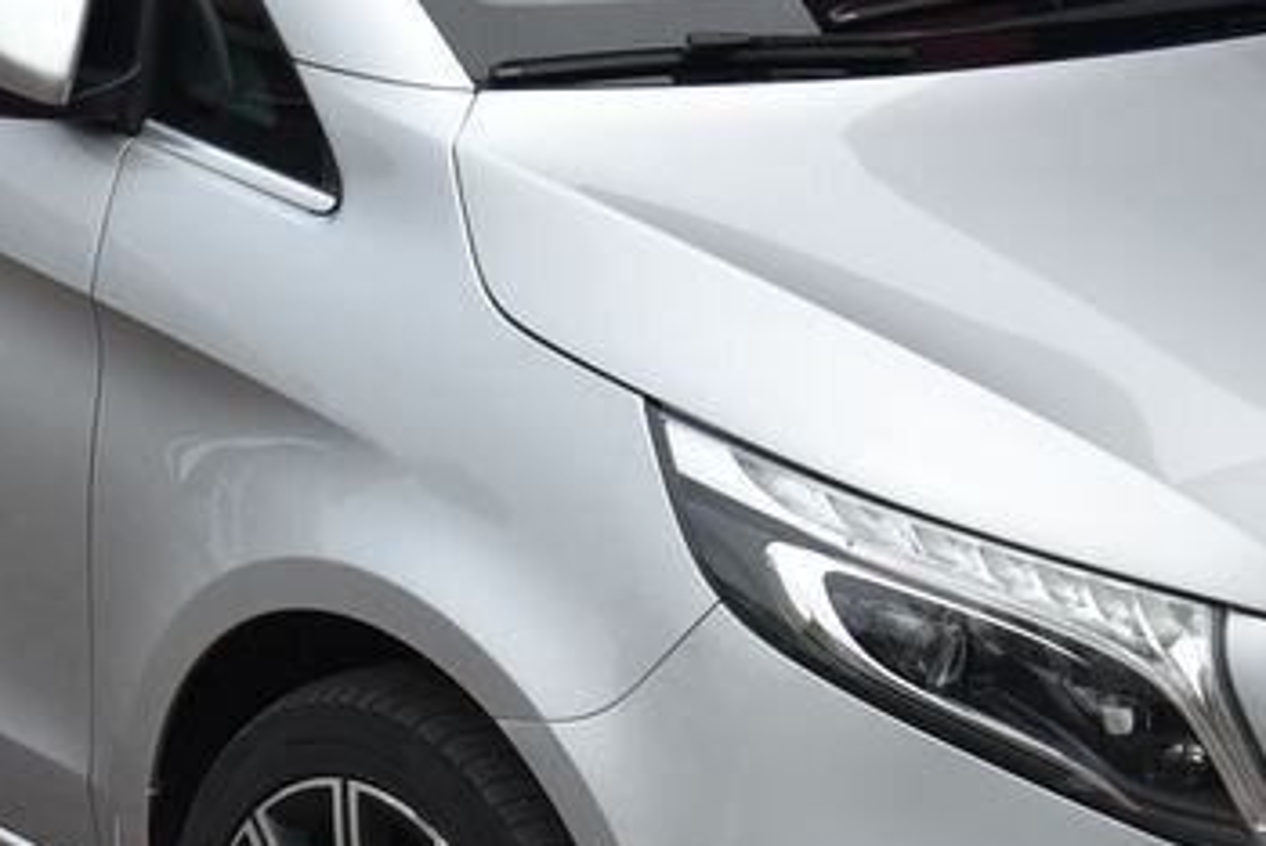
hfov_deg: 13.5
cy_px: 275
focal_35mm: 152
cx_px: 402
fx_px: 5350
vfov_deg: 9.0
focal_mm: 52
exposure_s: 1/200
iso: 500
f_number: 7.1
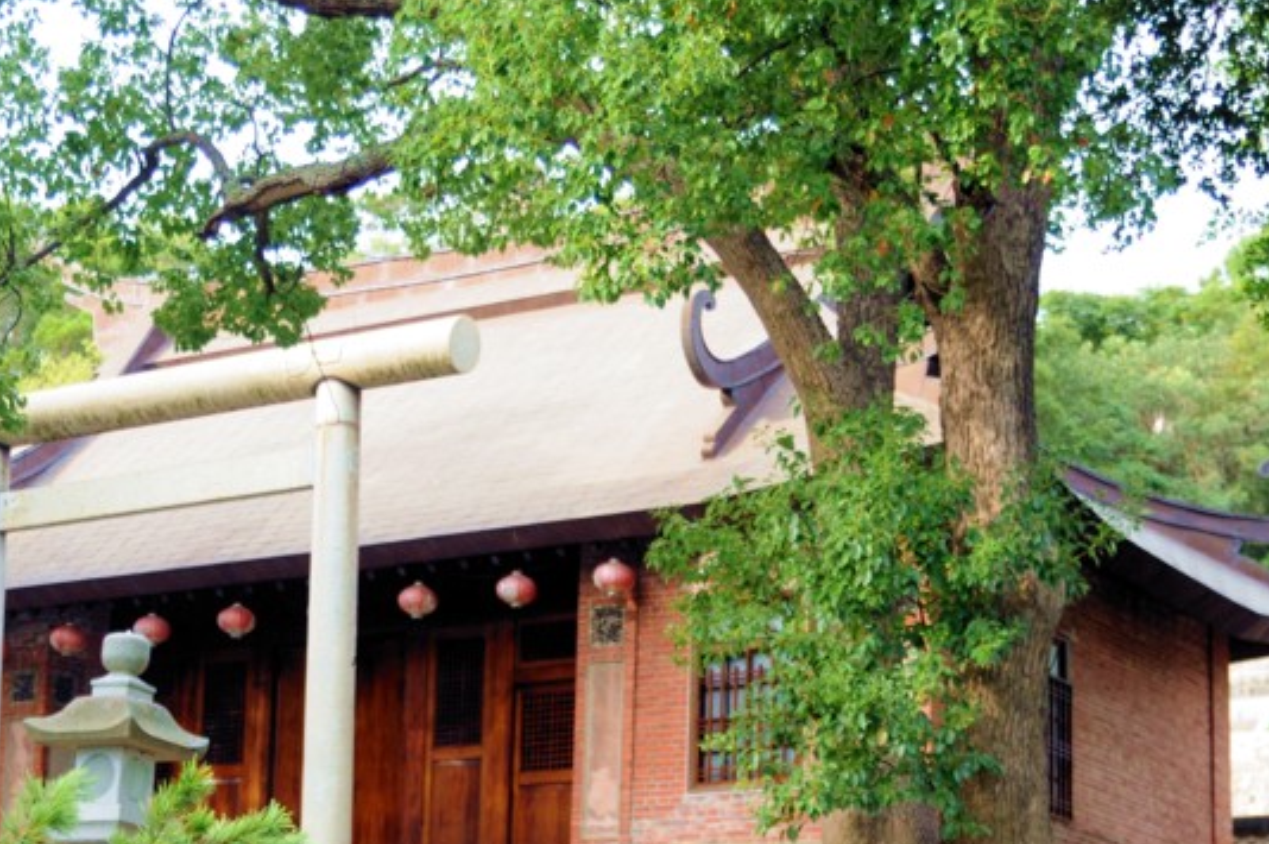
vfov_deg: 14.8
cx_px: 366
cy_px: 642
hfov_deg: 22.0
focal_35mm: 92
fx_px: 3240
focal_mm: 32
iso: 640
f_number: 2.8
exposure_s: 1/320
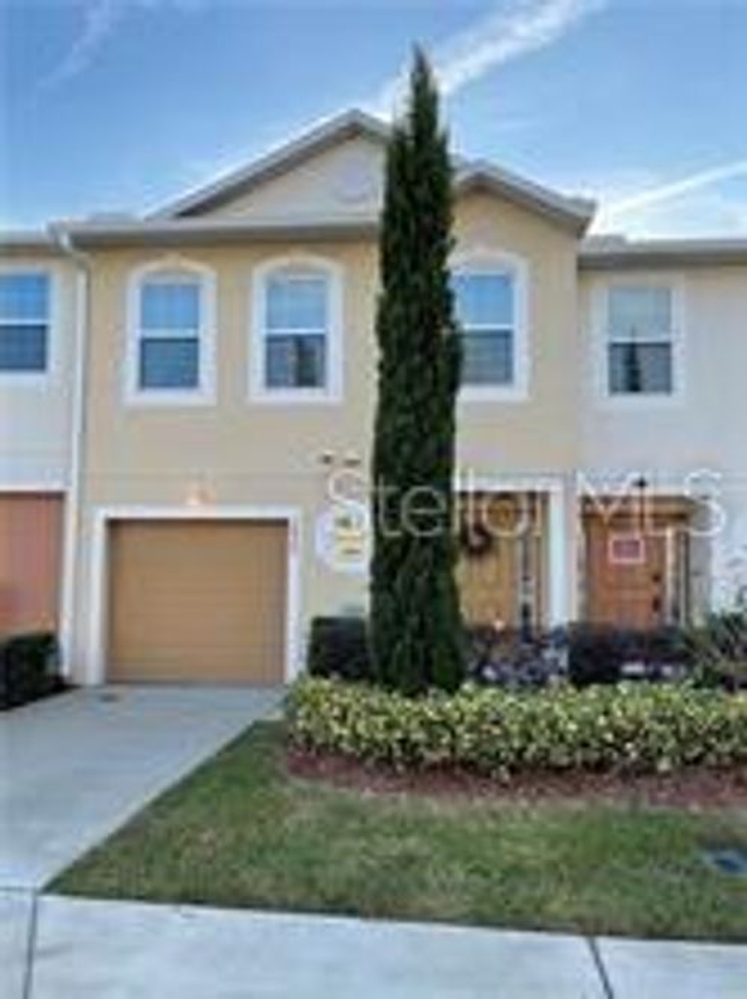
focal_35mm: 26
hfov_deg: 53.0
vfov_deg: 67.4
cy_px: 500
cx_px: 374
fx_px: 750
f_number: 1.6
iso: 32
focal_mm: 5.1
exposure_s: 1/908
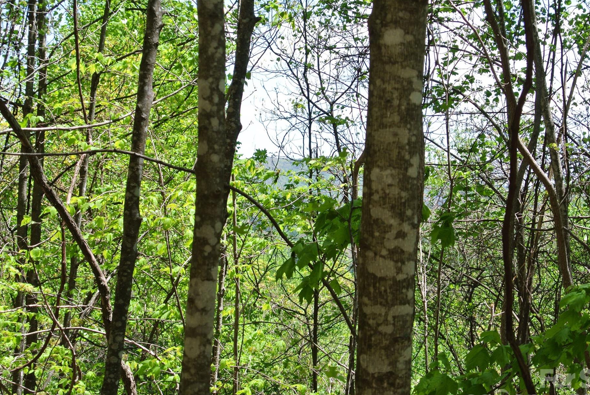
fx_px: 1493
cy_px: 208
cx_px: 316
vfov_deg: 15.1
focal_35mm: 91
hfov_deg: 22.4
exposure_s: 1/200
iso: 100
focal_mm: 30
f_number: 5.6
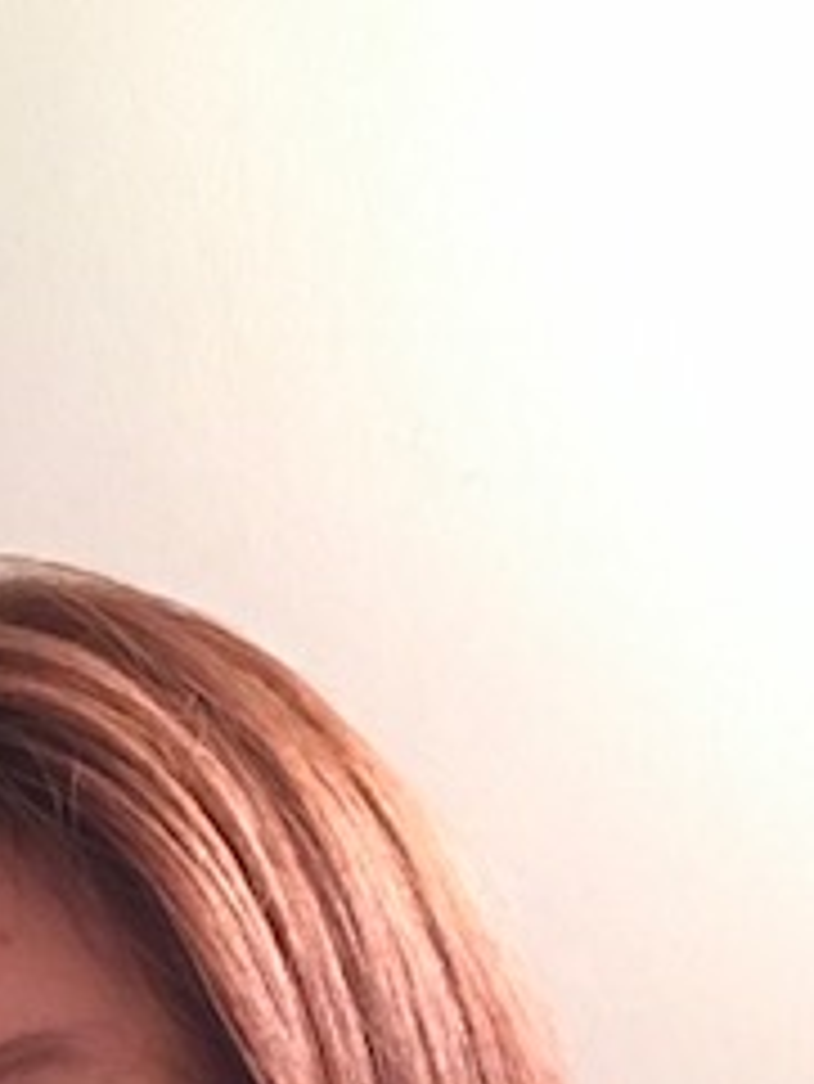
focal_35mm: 85
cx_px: 130
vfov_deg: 21.1
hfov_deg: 17.2
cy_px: 1363
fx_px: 2663
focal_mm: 2.87
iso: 320
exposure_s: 1/15
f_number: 2.2
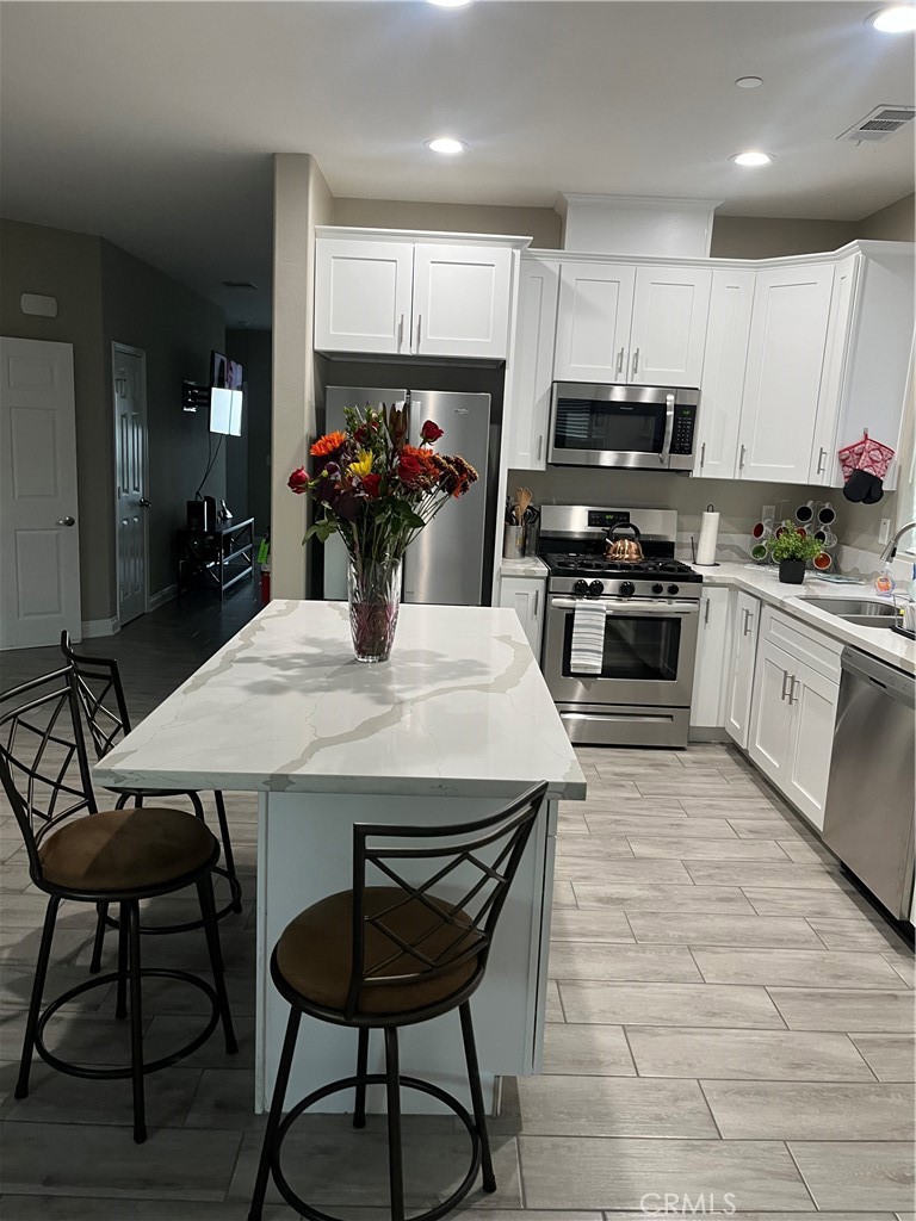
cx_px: 458
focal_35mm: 26
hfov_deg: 53.1
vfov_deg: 67.3
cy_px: 610
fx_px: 917
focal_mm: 5.1
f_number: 1.6
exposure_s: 1/60
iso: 160
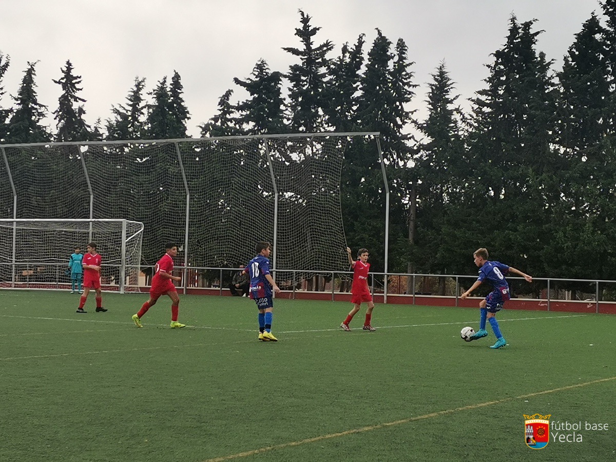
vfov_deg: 21.0
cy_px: 231
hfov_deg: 27.8
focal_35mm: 70
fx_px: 1246
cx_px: 308
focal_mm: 4.75
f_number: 1.8
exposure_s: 1/1372
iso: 50
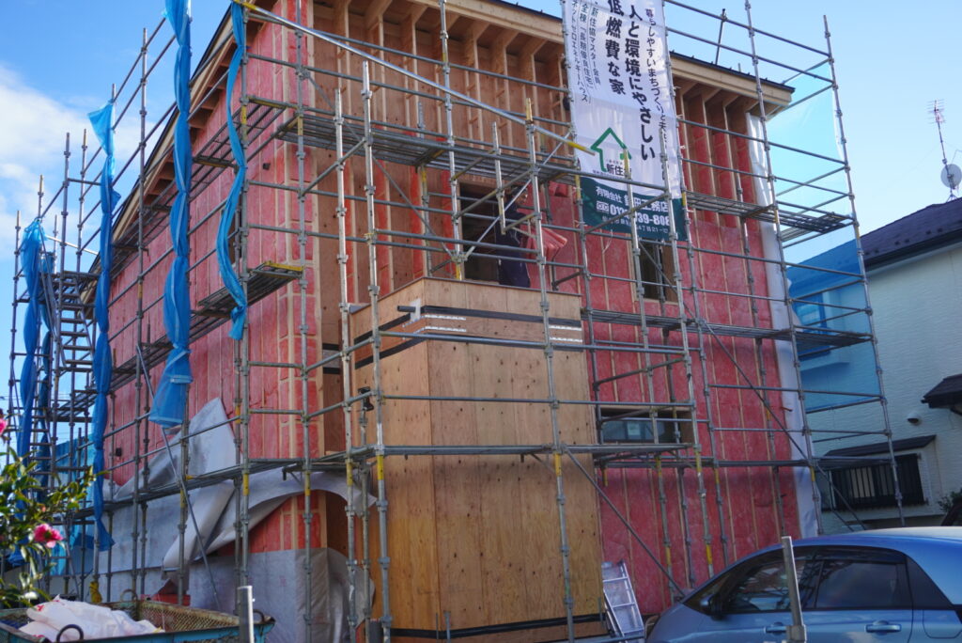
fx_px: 1003
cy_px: 322
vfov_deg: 35.5
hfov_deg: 51.3
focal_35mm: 38
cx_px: 481
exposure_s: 1/250
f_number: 5
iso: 100
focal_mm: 25
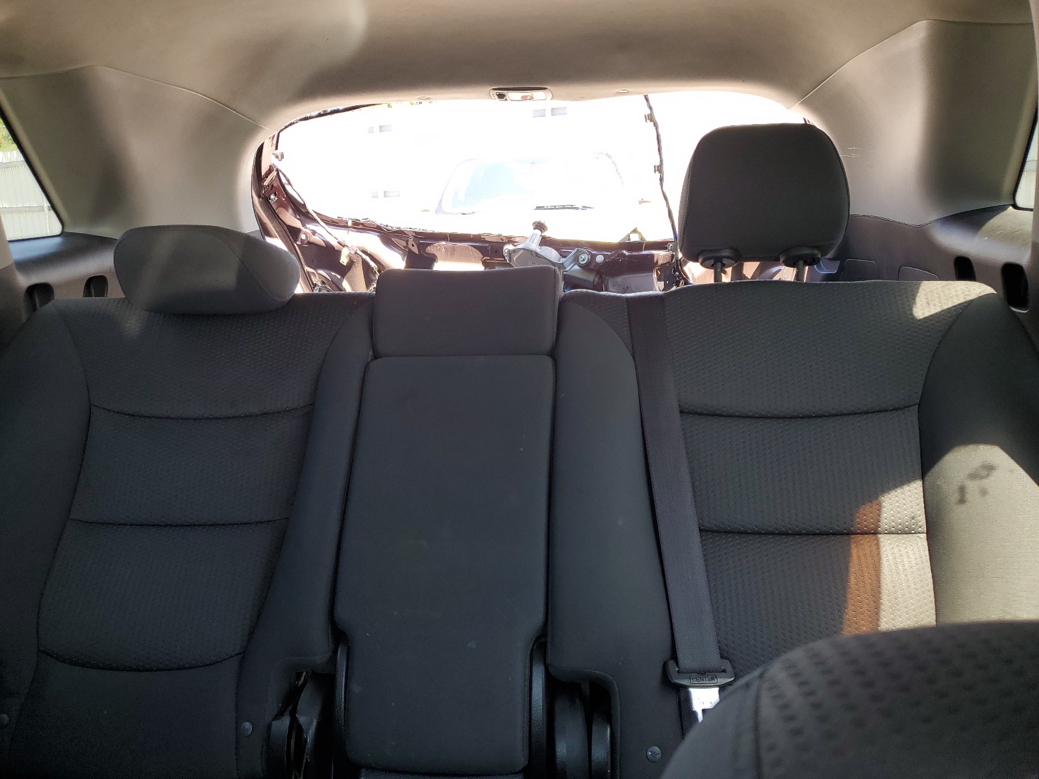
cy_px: 390
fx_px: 780
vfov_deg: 53.1
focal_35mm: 26
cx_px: 520
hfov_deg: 67.3
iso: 50
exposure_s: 1/143
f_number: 1.5
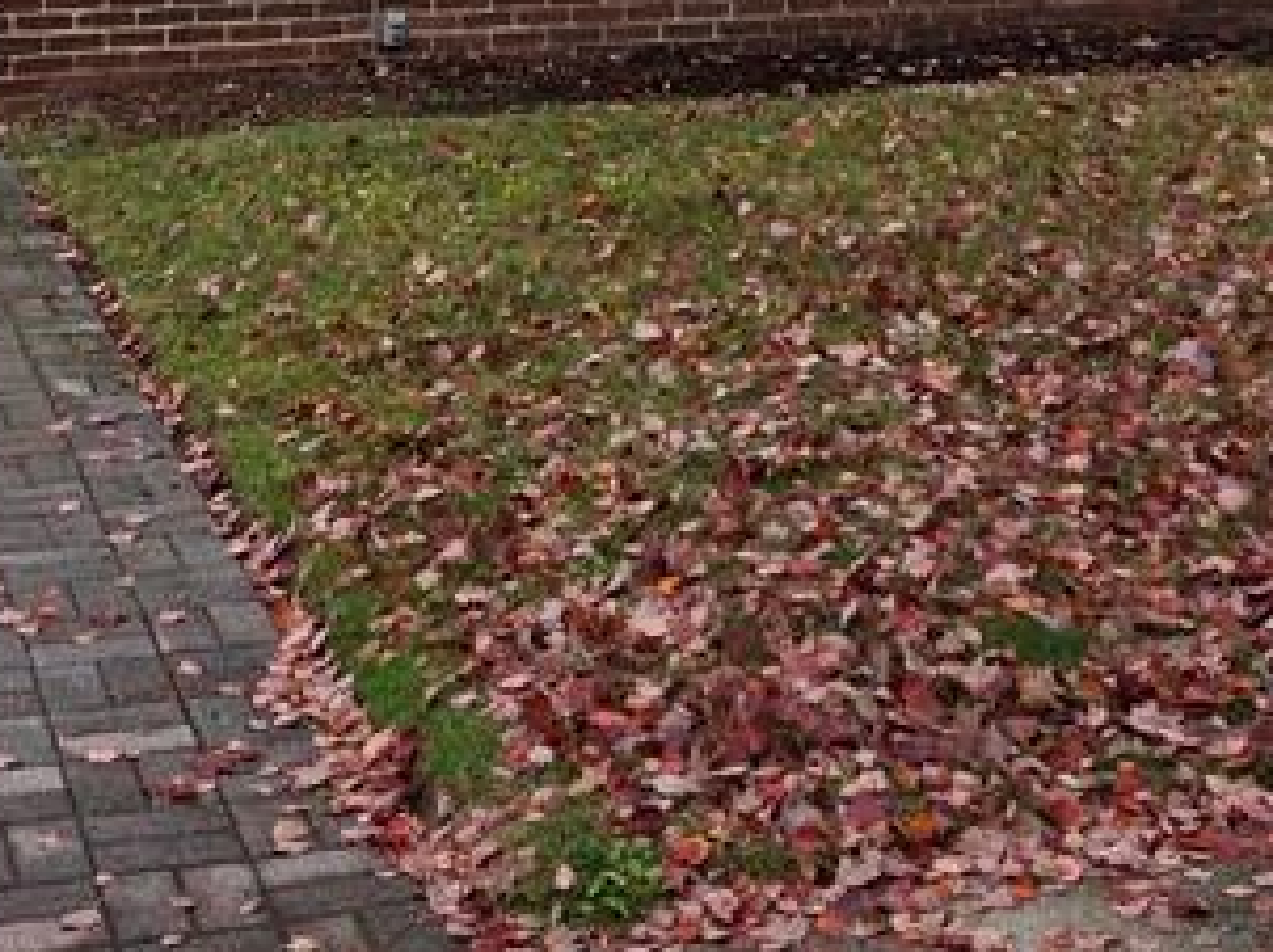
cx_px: 611
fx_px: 2866
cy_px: -586
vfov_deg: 16.7
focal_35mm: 78
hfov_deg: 25.0
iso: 80
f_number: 1.8
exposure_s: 1/850
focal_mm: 5.4
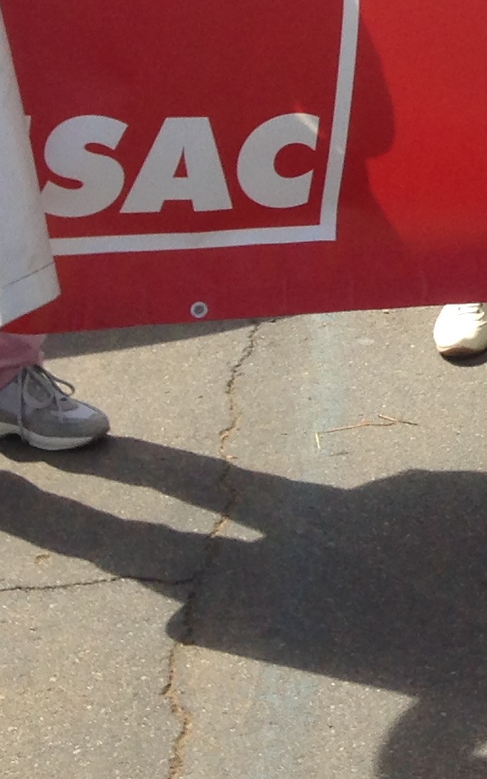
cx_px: 1060
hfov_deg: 8.8
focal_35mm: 139
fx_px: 2952
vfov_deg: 14.1
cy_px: -362
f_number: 2.4
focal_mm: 4.12
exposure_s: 1/775
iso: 50
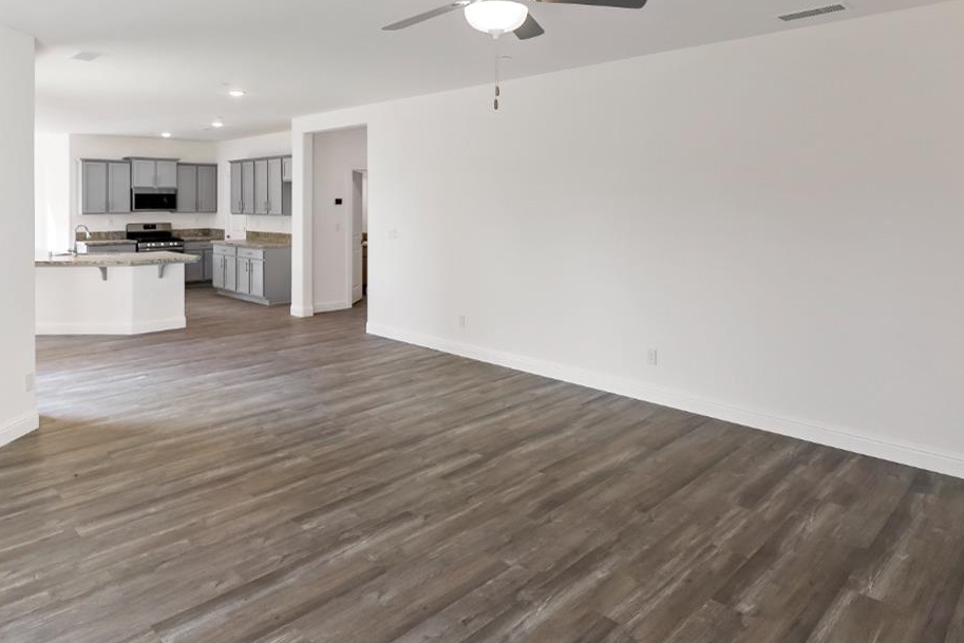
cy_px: 220
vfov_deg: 54.1
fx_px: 616
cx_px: 476
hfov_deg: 76.1
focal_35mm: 23
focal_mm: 14
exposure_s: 1/160
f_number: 4
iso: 400
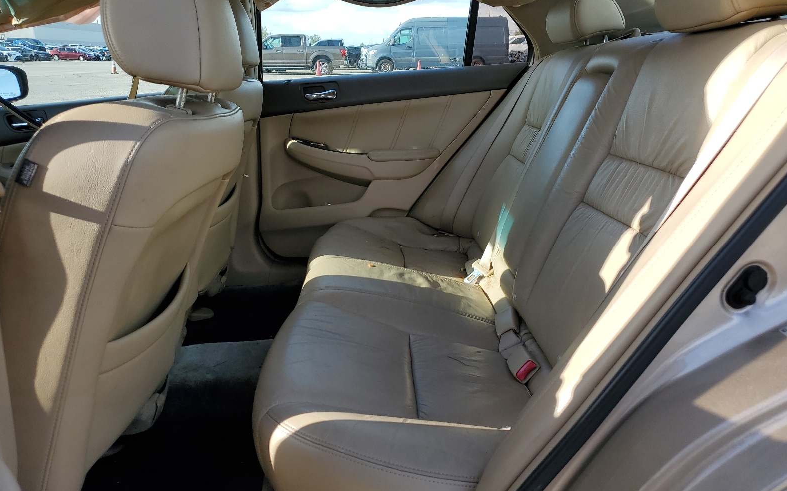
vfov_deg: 44.5
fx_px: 600
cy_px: 218
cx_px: 389
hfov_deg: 66.5
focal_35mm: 28
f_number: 1.5
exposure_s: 1/833
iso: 50
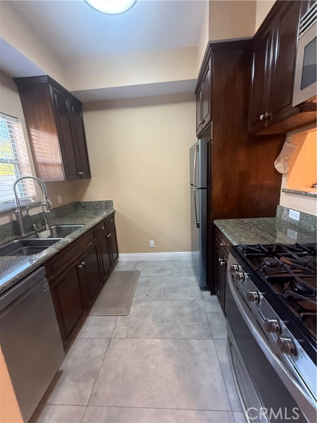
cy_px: 212
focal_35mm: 14
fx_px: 171
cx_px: 158
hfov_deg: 85.7
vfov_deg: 102.1
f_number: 2.2
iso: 500
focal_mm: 2.22
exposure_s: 1/60
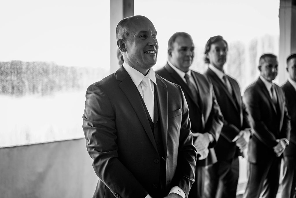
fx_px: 592
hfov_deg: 28.1
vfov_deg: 18.9
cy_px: 99
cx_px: 148
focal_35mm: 72
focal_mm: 72
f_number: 2.8
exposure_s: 1/160
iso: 800
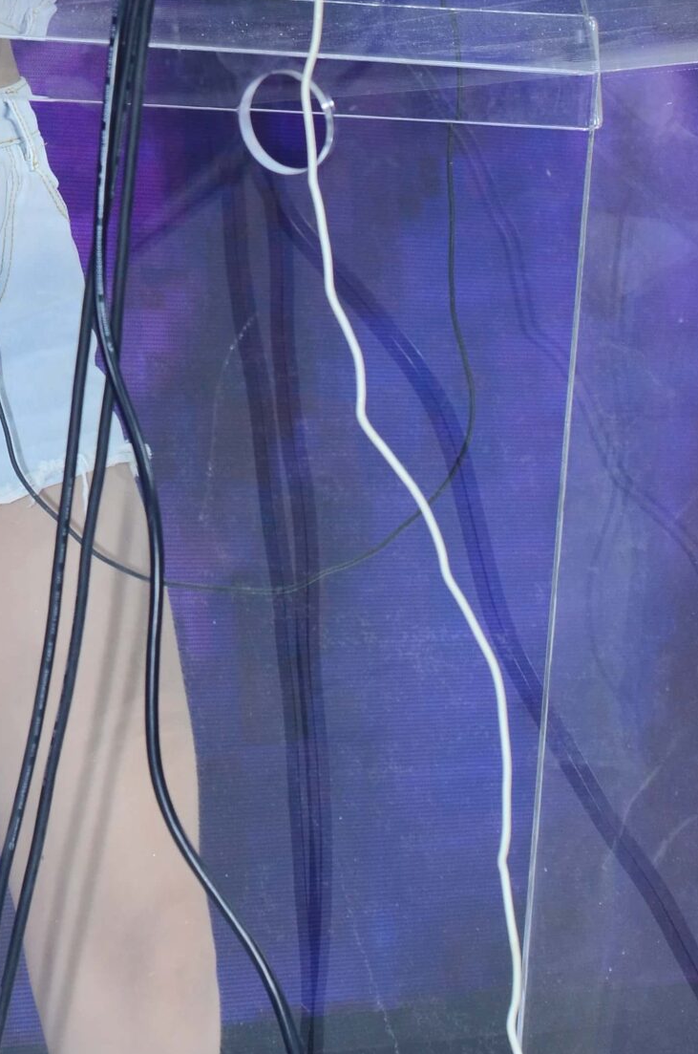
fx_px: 7626
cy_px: -8
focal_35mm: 261
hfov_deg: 5.2
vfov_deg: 7.9
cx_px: -105
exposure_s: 1/320
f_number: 5.6
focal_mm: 75
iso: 400
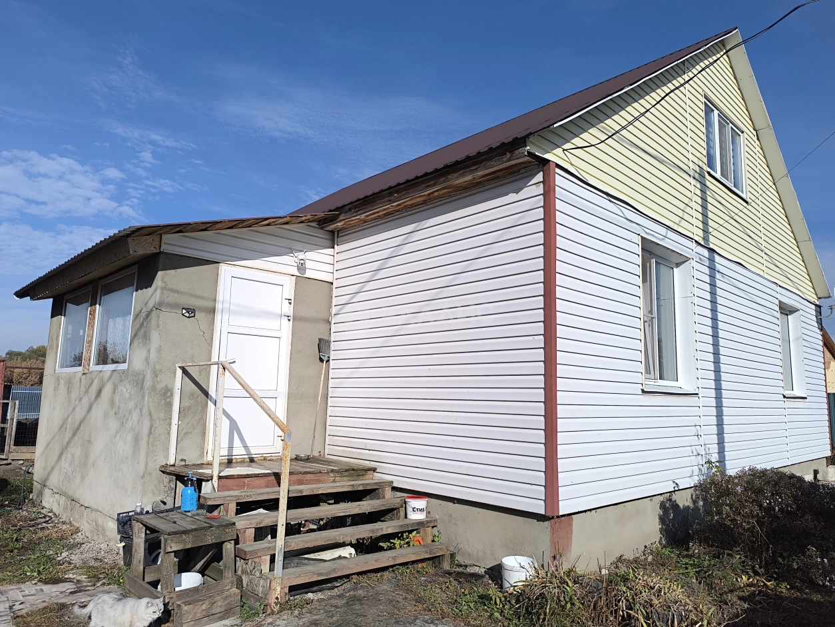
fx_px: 555
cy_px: 314
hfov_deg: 73.9
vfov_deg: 58.9
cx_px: 418
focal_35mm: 23
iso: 50
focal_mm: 6.14
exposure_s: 1/1179
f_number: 1.65
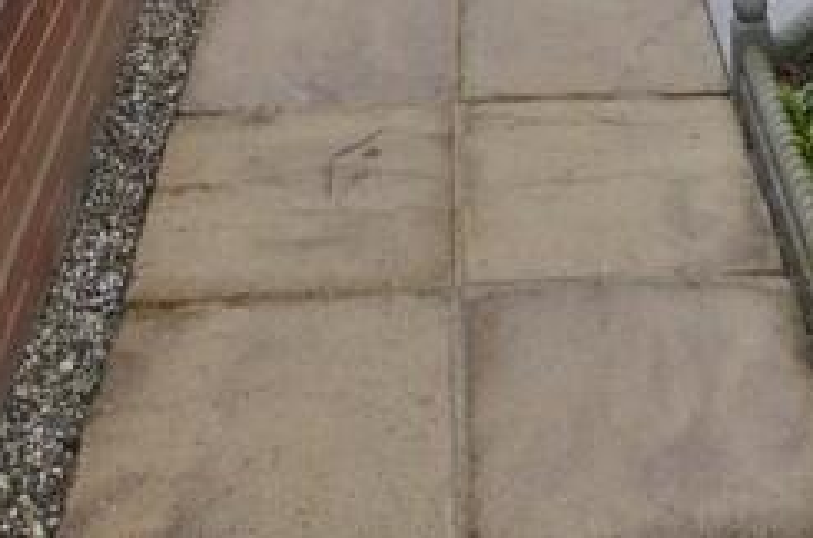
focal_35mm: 69
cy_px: -581
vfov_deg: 15.2
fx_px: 1556
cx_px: 567
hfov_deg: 29.0
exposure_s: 1/200
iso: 200
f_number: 7.1
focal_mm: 11
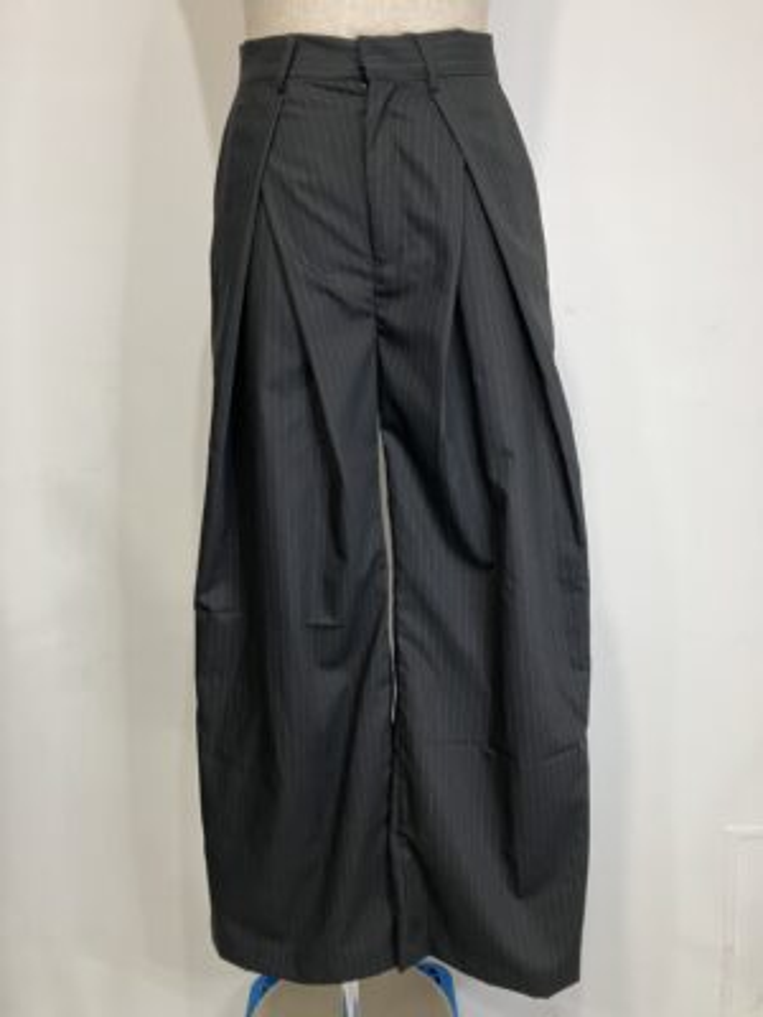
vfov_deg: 63.4
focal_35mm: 28
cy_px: 508
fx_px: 823
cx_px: 382
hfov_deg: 49.7
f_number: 1.8
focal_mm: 3.99
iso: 160
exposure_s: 1/50
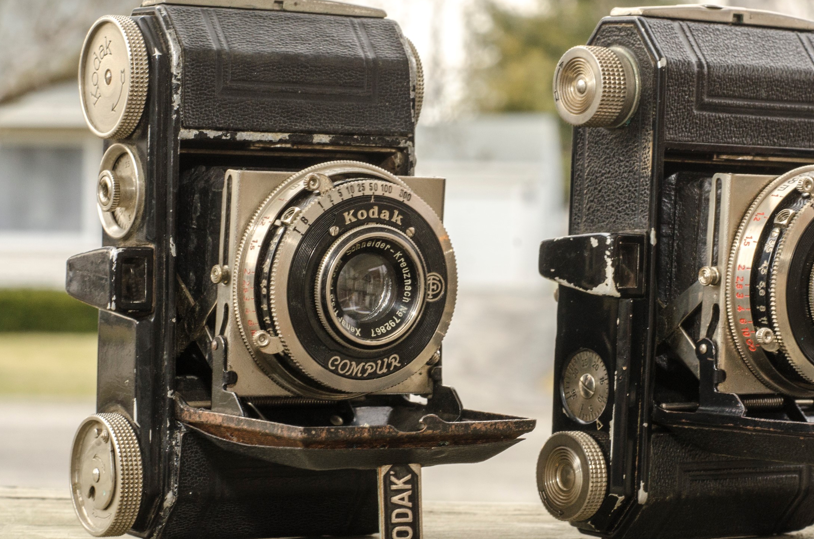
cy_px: 286
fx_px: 2347
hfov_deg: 19.6
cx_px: 533
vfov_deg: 13.1
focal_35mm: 104
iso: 320
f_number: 11
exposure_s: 1/60
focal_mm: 50
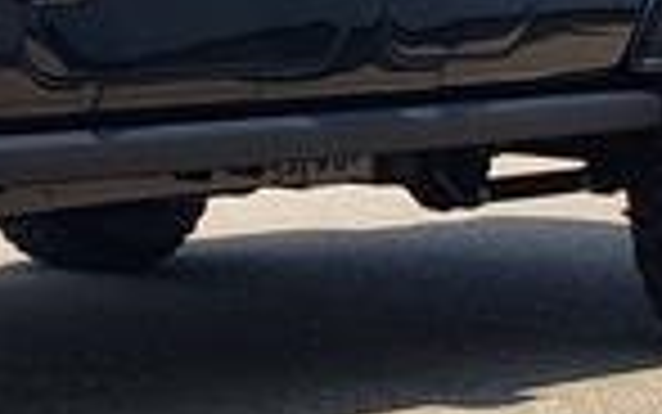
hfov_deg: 16.2
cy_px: -81
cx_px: -257
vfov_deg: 10.7
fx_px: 2166
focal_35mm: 120
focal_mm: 4.3
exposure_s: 1/805
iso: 50
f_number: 2.4
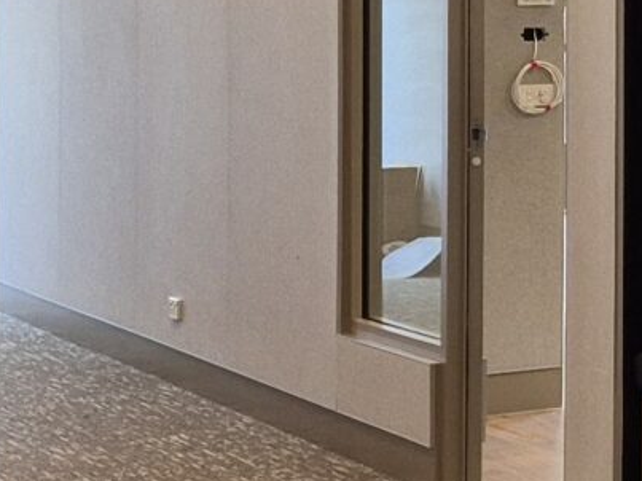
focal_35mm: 146
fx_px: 2707
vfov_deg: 10.0
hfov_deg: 11.1
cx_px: 1599
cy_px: -70
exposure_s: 1/100
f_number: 1.8
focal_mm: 5.4
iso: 80
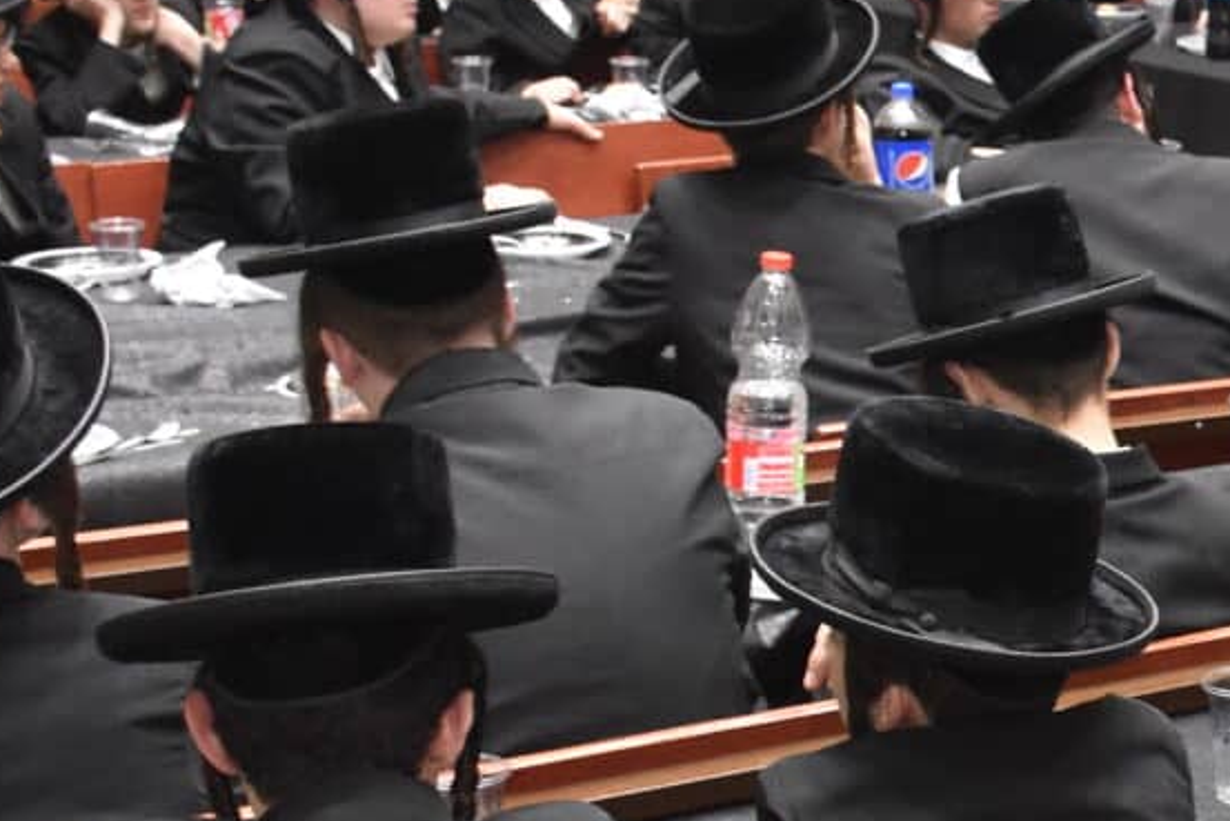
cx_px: 1817
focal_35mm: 100
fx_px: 3417
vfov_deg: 13.7
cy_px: 488
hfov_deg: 18.3
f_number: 5.6
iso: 1600
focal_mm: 18
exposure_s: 1/80
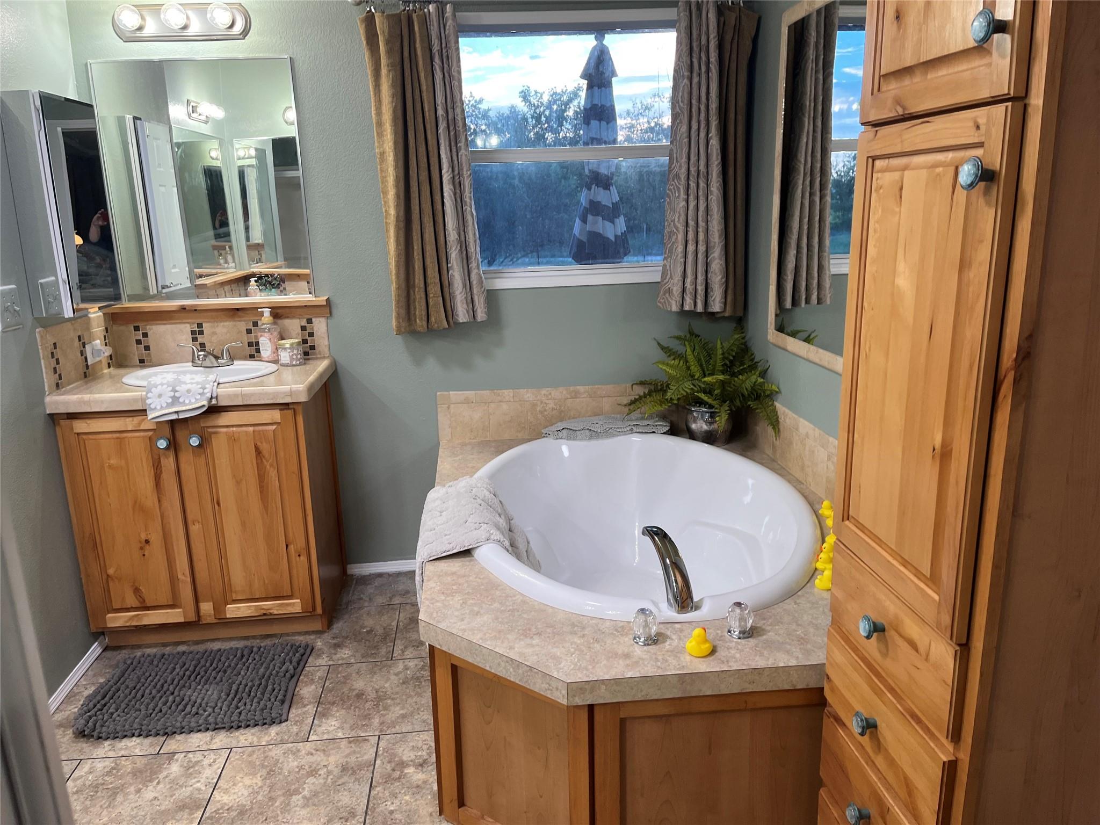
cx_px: 550
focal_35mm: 26
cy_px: 412
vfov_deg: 53.1
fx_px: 826
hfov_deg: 67.3
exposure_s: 1/60
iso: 80
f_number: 1.6
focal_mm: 5.1
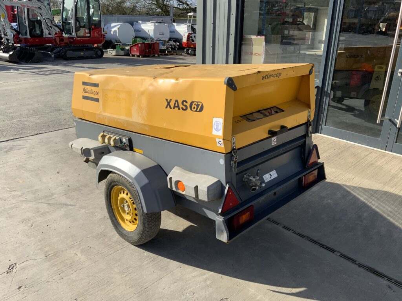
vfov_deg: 48.2
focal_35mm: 29
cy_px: 150
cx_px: 201
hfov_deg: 61.7
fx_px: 337
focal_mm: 3
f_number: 1.8
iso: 16
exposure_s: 1/1490
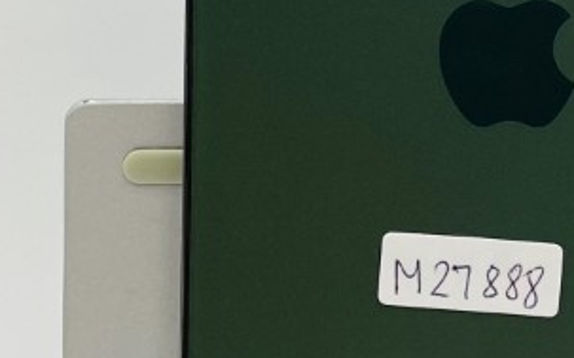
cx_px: 523
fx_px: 2048
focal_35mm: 131
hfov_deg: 15.8
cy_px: -116
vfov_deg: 9.8
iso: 32
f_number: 1.6
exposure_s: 1/223
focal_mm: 4.2
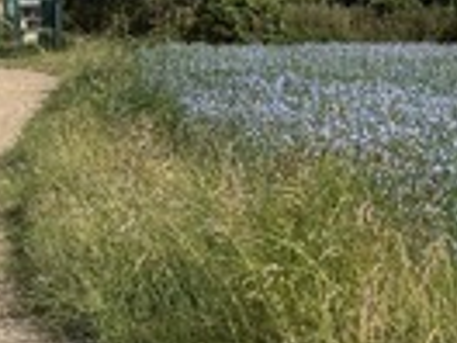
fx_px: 2403
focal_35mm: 182
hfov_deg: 10.8
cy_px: 199
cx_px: 21
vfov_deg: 8.2
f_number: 1.78
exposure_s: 1/5208
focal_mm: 6.76
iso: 64
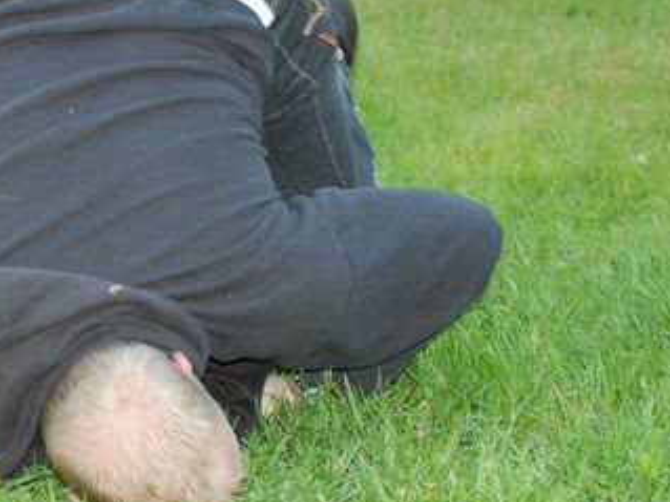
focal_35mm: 126
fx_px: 2442
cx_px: -89
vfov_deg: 11.7
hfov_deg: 15.2
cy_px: 201
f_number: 2.8
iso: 400
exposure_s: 1/60
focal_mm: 35
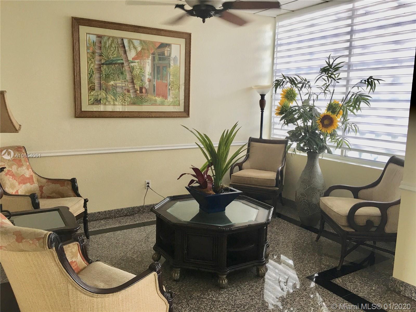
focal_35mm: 29
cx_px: 208
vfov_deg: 48.2
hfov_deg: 61.7
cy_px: 156
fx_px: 349
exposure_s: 1/15
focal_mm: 4.15
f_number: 2.2
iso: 25
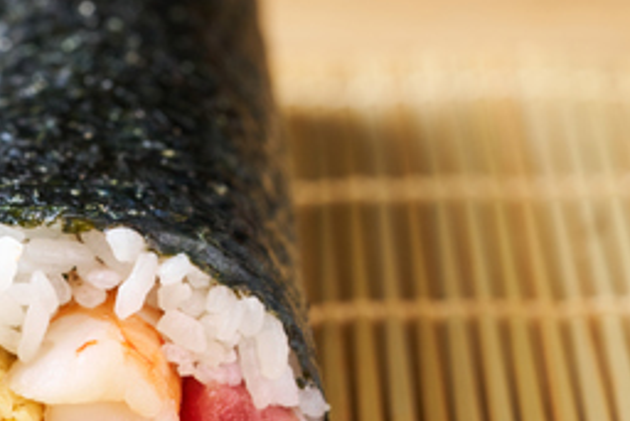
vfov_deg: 6.1
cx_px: 74
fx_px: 3940
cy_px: 279
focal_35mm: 225
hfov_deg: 9.1
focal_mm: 90
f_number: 7.1
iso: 320
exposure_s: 1/125
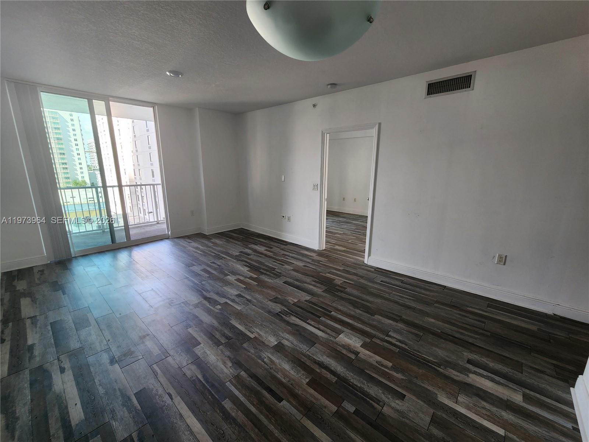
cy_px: 221
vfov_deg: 89.9
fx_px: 221
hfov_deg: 106.2
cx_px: 294
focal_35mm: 13
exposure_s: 1/60
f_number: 2.2
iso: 64
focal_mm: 2.2
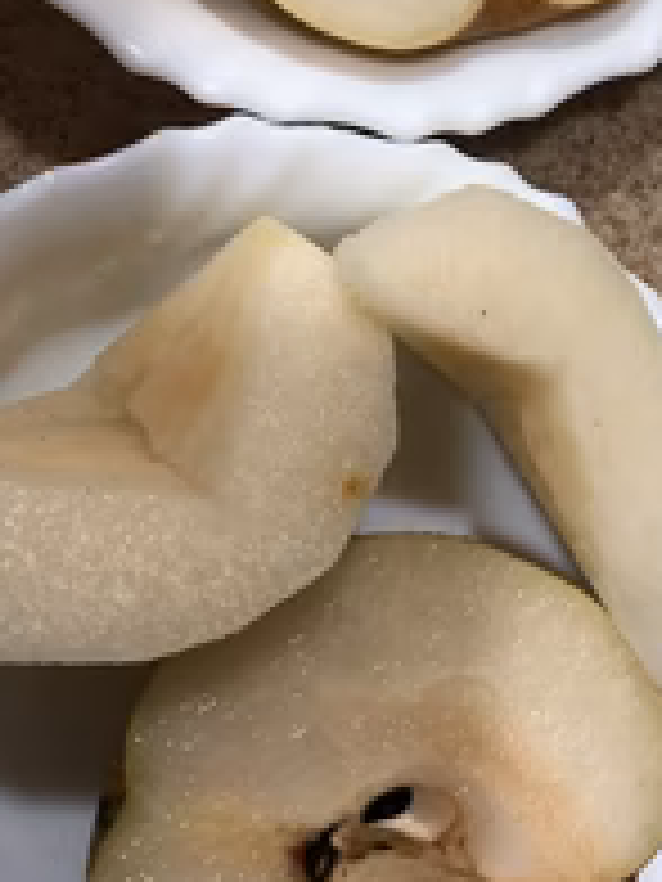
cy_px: 176
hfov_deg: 25.6
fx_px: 1453
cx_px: 405
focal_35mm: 57
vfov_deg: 32.8
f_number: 1.8
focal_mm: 3.99
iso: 40
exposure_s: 1/17
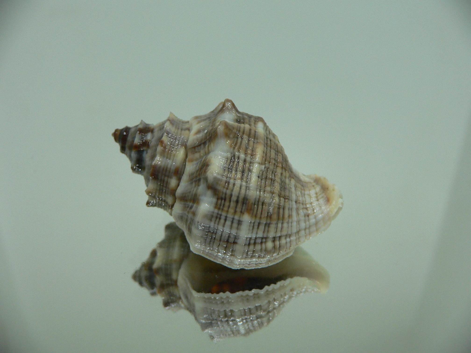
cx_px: 236
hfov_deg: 52.6
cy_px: 176
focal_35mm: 35
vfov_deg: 40.7
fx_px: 476
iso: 100
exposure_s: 1/60
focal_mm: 4.6
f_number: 2.8
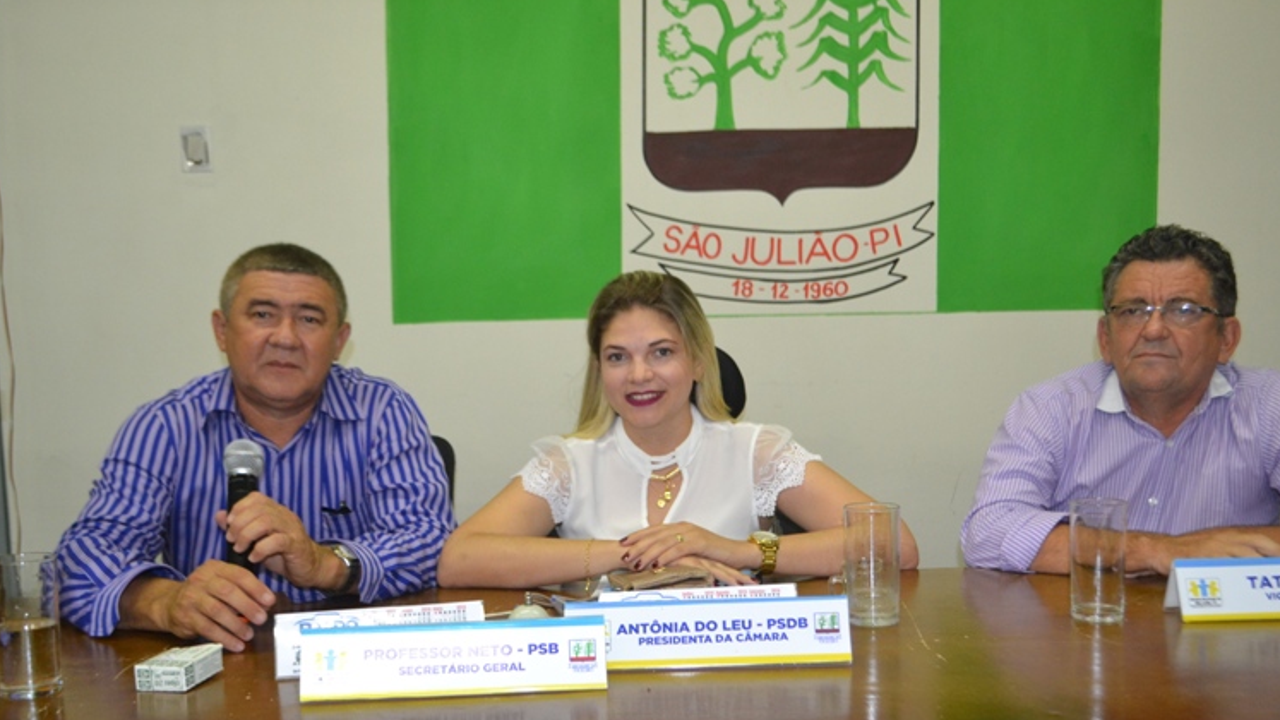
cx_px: 665
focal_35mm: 37
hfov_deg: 54.0
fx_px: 1256
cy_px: 452
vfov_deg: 31.8
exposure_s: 1/60
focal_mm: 22
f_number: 4
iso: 1400
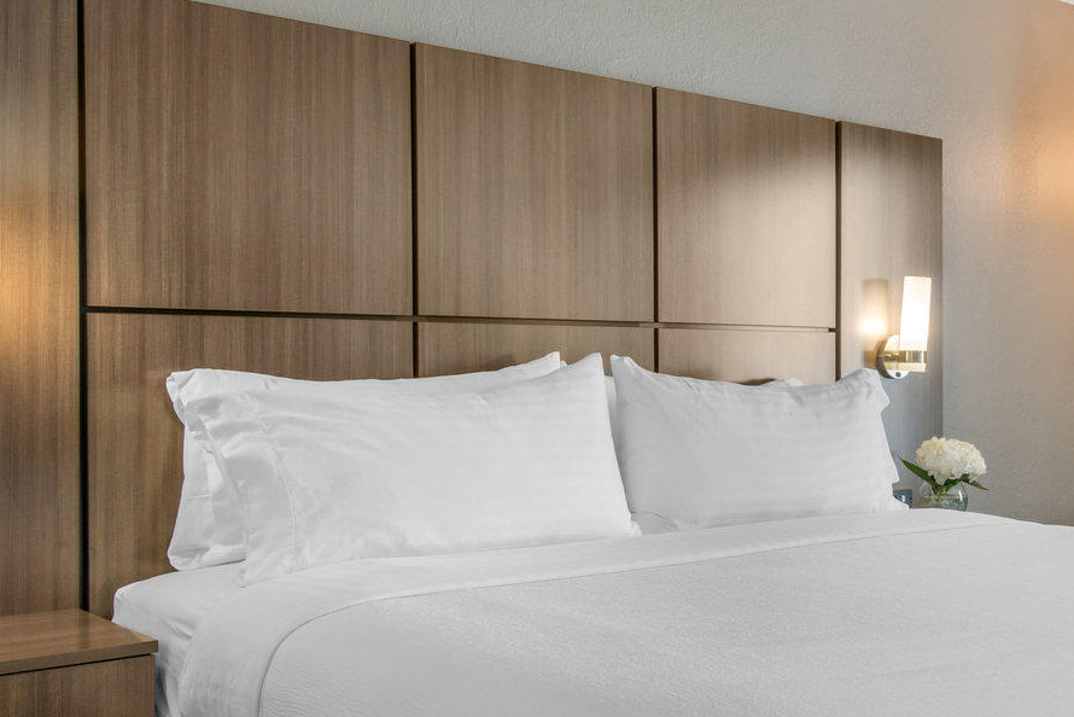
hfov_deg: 41.7
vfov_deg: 29.2
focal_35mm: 46
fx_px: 1373
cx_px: 778
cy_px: 395
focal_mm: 20
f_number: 11
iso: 400
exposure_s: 1/25
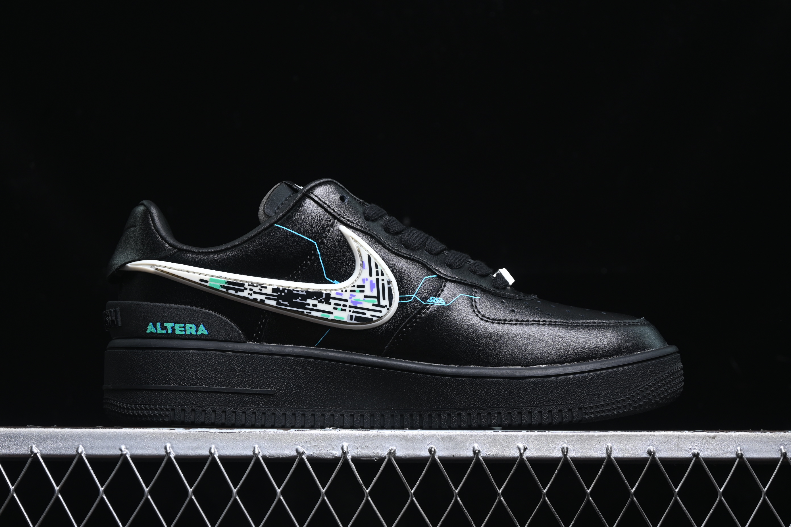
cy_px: 264
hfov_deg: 27.0
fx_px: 1648
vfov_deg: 18.2
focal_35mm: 75
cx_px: 396
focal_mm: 50
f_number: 6.3
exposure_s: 1/40
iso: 160
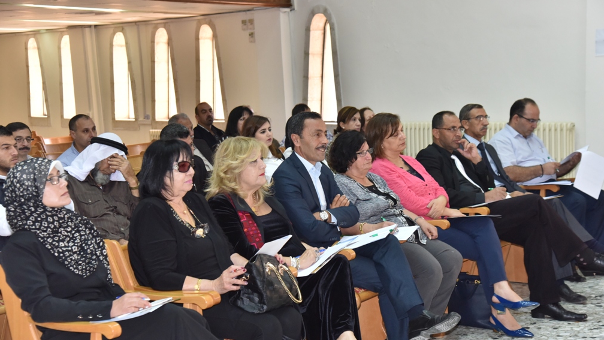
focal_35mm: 66
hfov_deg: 31.9
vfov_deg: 18.3
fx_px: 1057
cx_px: 306
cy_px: 189
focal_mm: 62
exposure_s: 1/160
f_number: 6.3
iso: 2000
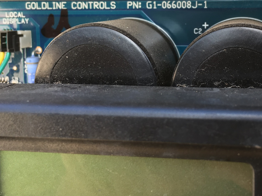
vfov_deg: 27.8
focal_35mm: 52
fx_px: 394
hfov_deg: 36.4
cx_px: 176
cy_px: 62
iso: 32
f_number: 2.2
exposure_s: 1/60
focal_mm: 4.15
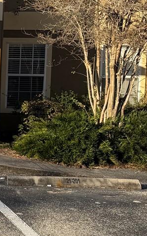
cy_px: 109
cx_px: -196
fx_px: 545
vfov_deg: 24.4
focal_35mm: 85
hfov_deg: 12.4
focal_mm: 6.76
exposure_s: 1/2525
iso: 80
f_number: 1.78
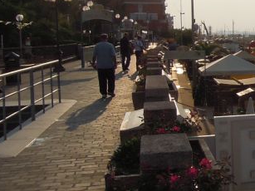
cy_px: 59
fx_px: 589
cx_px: 377
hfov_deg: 20.9
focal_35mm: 80
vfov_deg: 18.4
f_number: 5.6
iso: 160
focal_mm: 4.3
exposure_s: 1/1250
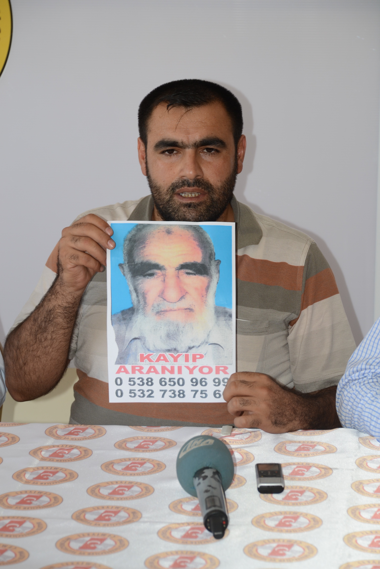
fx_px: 2019
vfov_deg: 16.1
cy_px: 284
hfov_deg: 10.8
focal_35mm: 128
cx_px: 190
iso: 200
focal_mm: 85
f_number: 5.6
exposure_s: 1/60
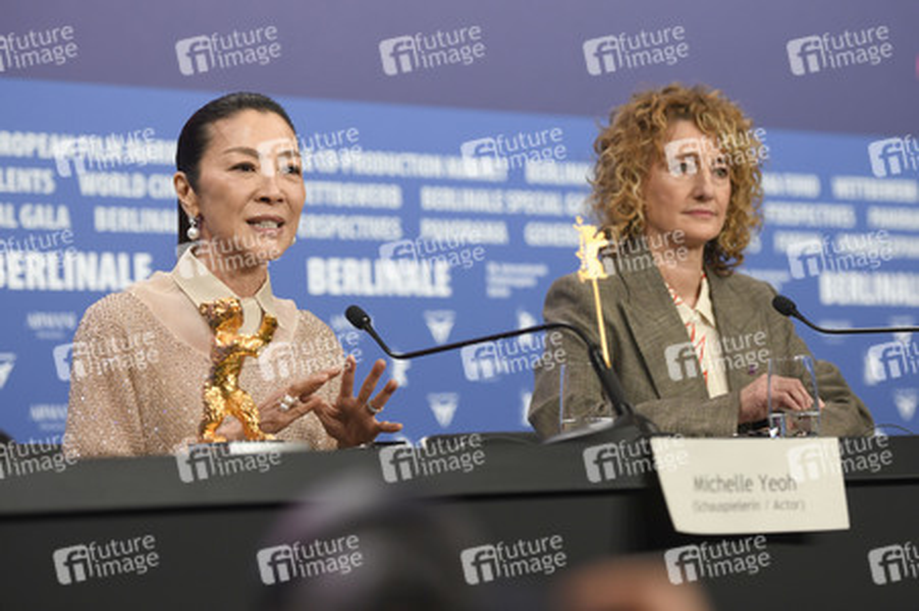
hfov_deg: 18.6
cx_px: 460
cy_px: 306
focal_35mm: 110
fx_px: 2806
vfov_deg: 12.4
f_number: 3.5
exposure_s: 1/250
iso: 1000
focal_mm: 110
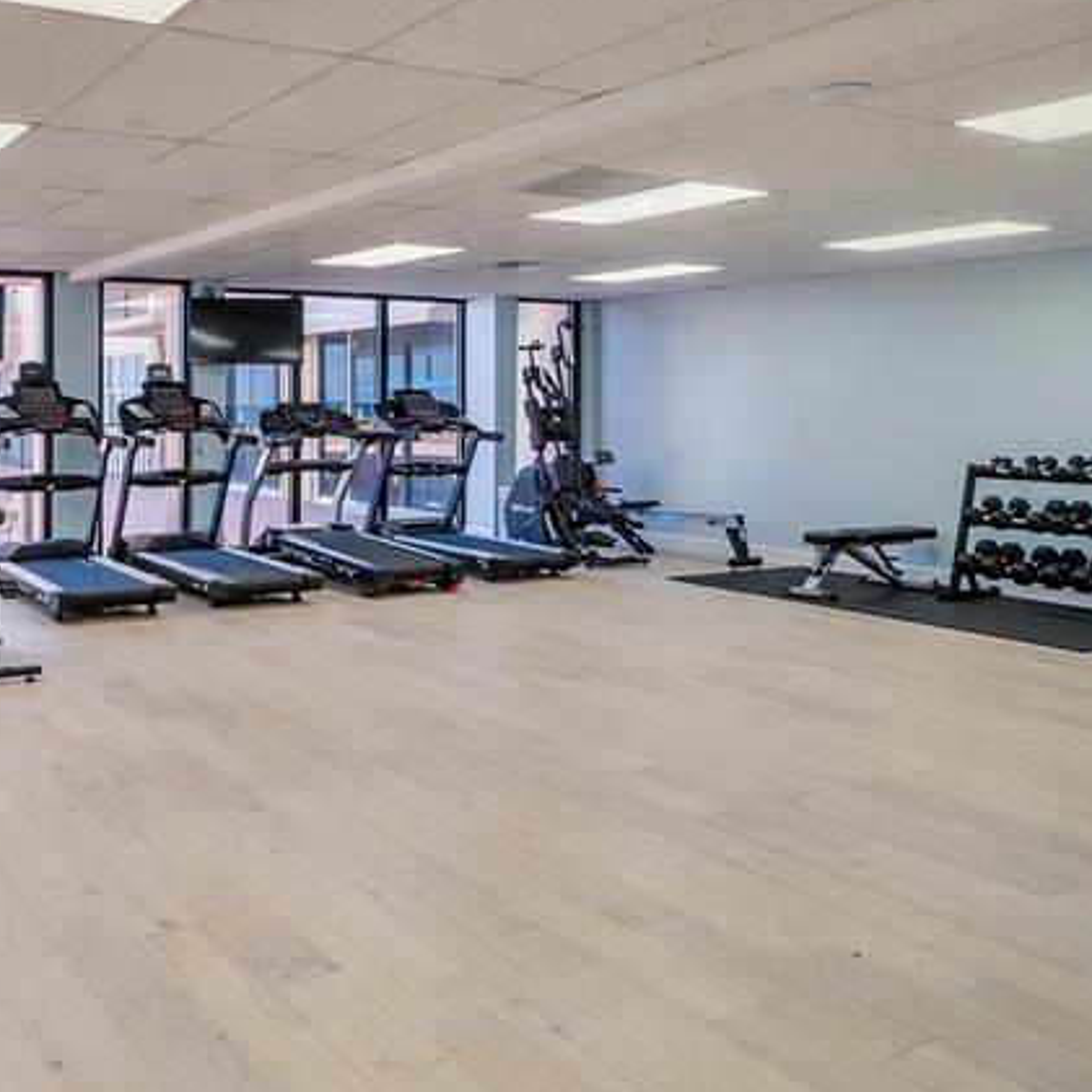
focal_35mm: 31
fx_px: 1106
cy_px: 410
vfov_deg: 52.0
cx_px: 291
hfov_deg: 50.6
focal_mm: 10
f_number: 11
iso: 160
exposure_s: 1/20
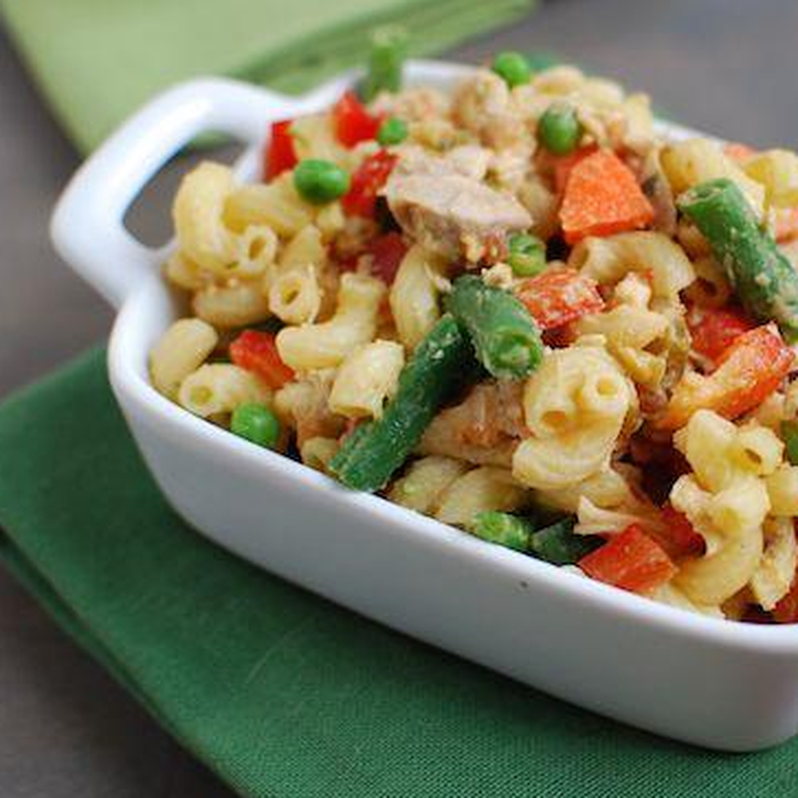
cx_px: 554
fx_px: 1764
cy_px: 402
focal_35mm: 68
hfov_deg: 25.3
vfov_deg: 25.5
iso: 400
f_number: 3.5
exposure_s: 1/80
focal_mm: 35
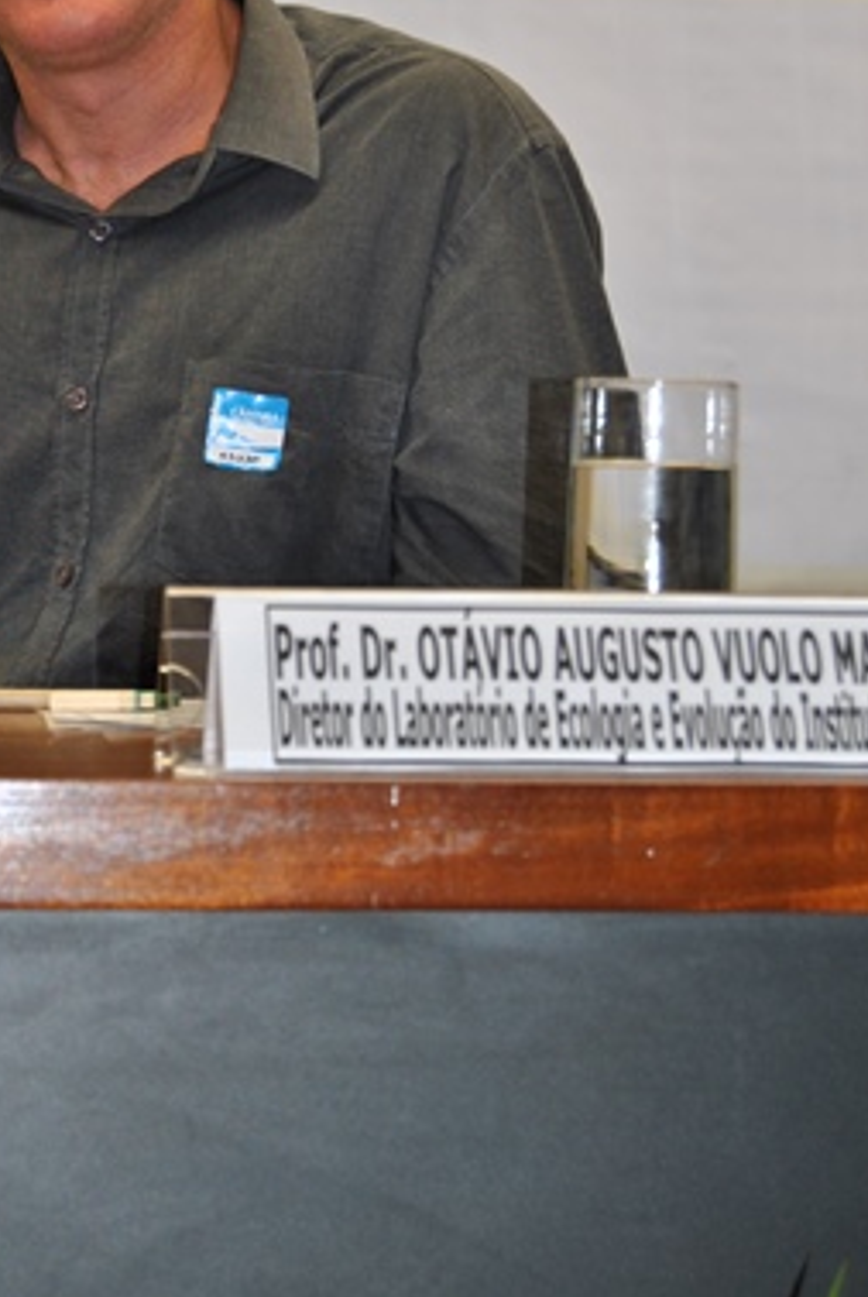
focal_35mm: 122
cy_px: 422
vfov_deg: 16.7
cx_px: 192
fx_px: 4400
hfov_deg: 11.2
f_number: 5.3
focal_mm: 48
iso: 200
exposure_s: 1/60
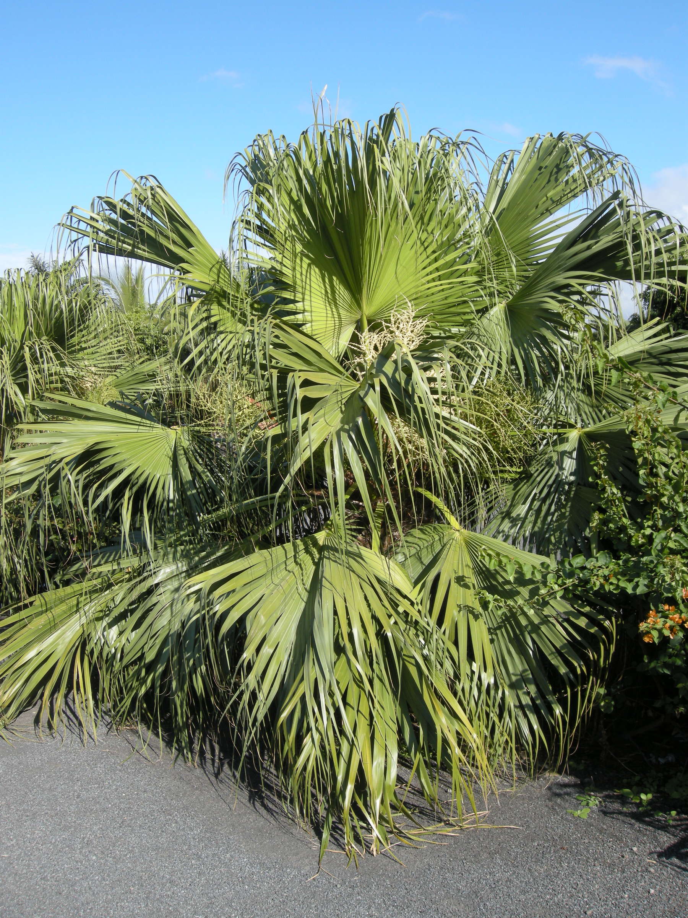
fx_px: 928
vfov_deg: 52.6
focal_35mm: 35
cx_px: 344
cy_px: 459
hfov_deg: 40.7
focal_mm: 7.5
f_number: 5.4
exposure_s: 1/193
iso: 64
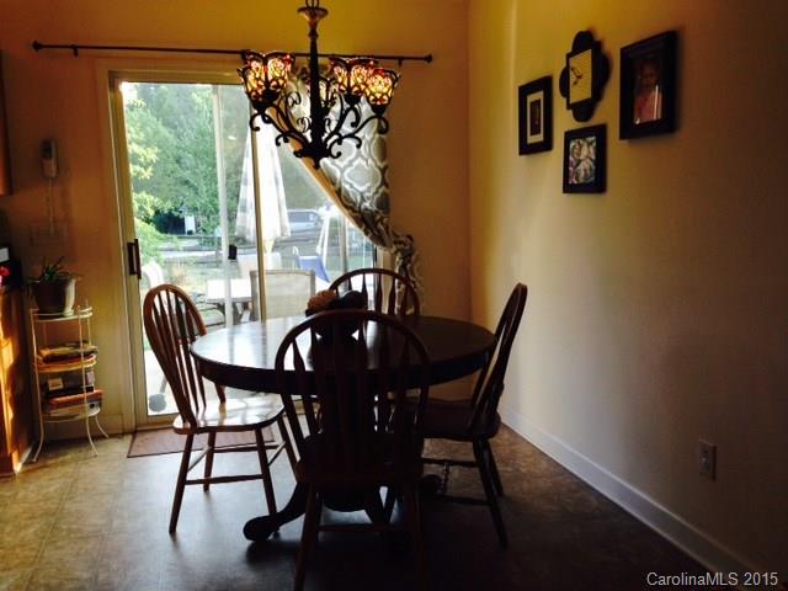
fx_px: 751
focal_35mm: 33
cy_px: 296
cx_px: 394
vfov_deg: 42.9
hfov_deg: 55.4
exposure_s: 1/60
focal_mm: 4.12
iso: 50
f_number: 2.4
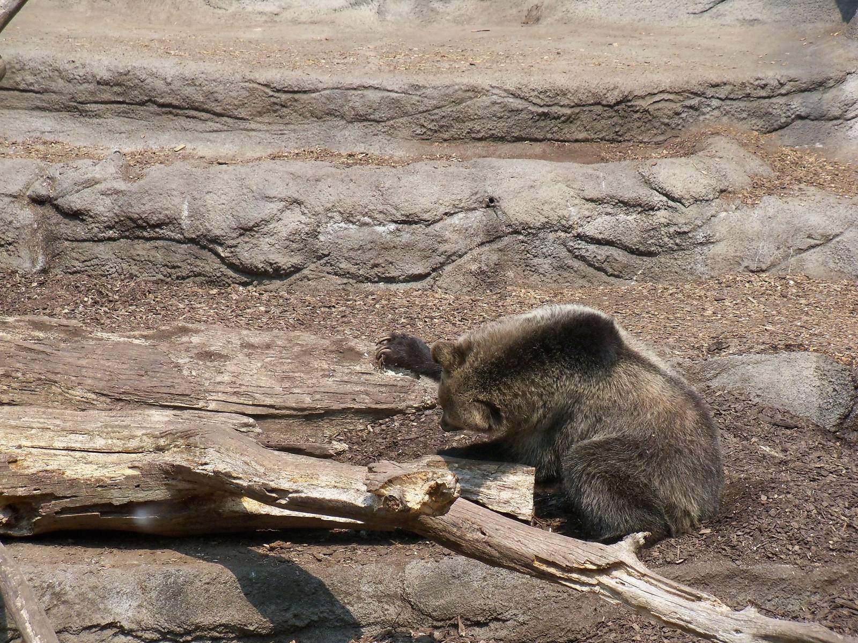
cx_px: 429
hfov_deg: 13.5
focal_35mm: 146
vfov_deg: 10.2
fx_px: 3619
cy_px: 322
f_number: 4.3
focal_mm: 25.8
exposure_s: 1/1000
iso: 200
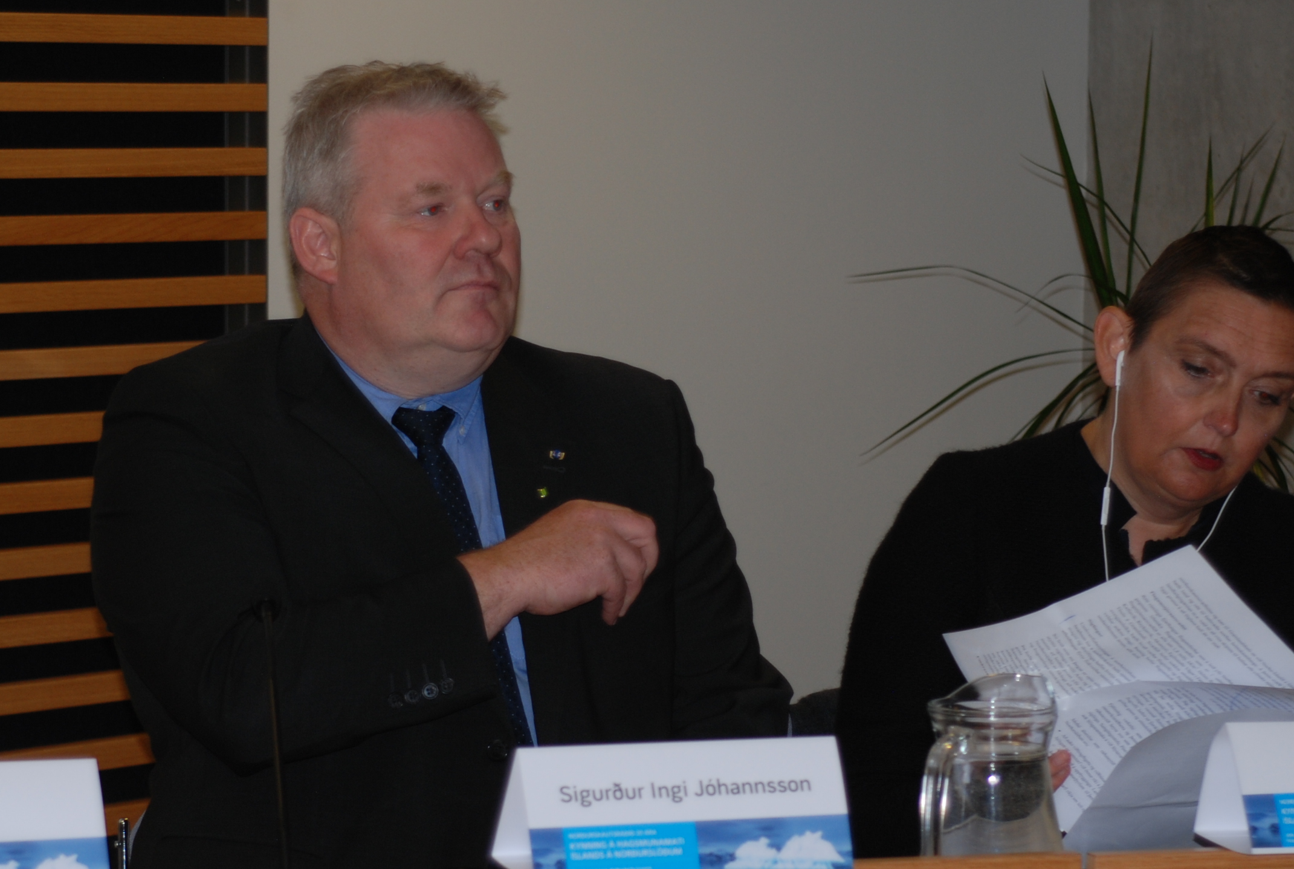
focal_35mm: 138
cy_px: 454
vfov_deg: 10.0
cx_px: 629
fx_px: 4970
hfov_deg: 14.8
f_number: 4.2
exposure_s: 1/60
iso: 200
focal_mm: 68
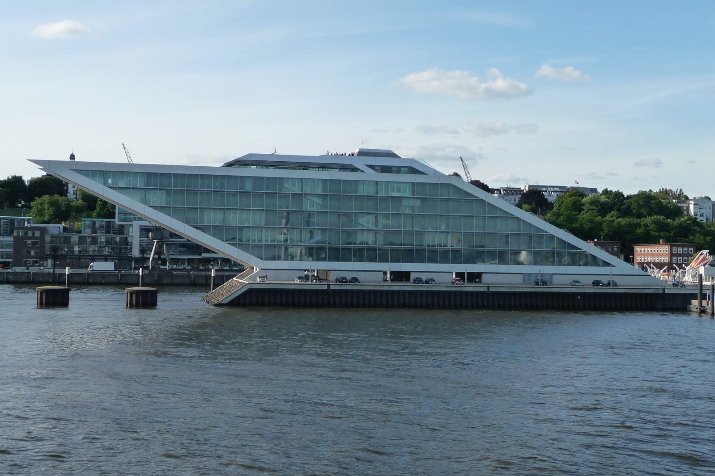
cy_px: 216
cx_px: 358
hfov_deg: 39.6
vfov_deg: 27.0
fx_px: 993
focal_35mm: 50
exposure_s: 1/500
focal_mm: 8
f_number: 4.2
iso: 160
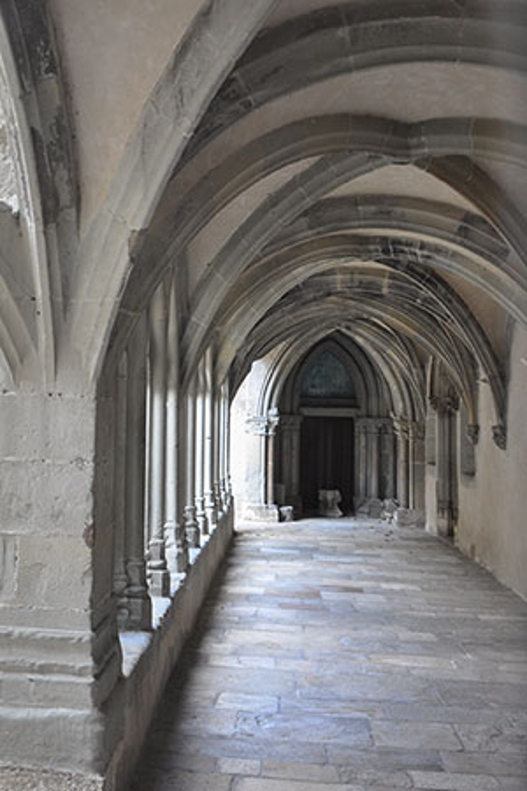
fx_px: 922
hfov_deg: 31.9
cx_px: 264
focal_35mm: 42
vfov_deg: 46.4
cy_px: 396
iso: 400
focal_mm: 28
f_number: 5
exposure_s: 1/25
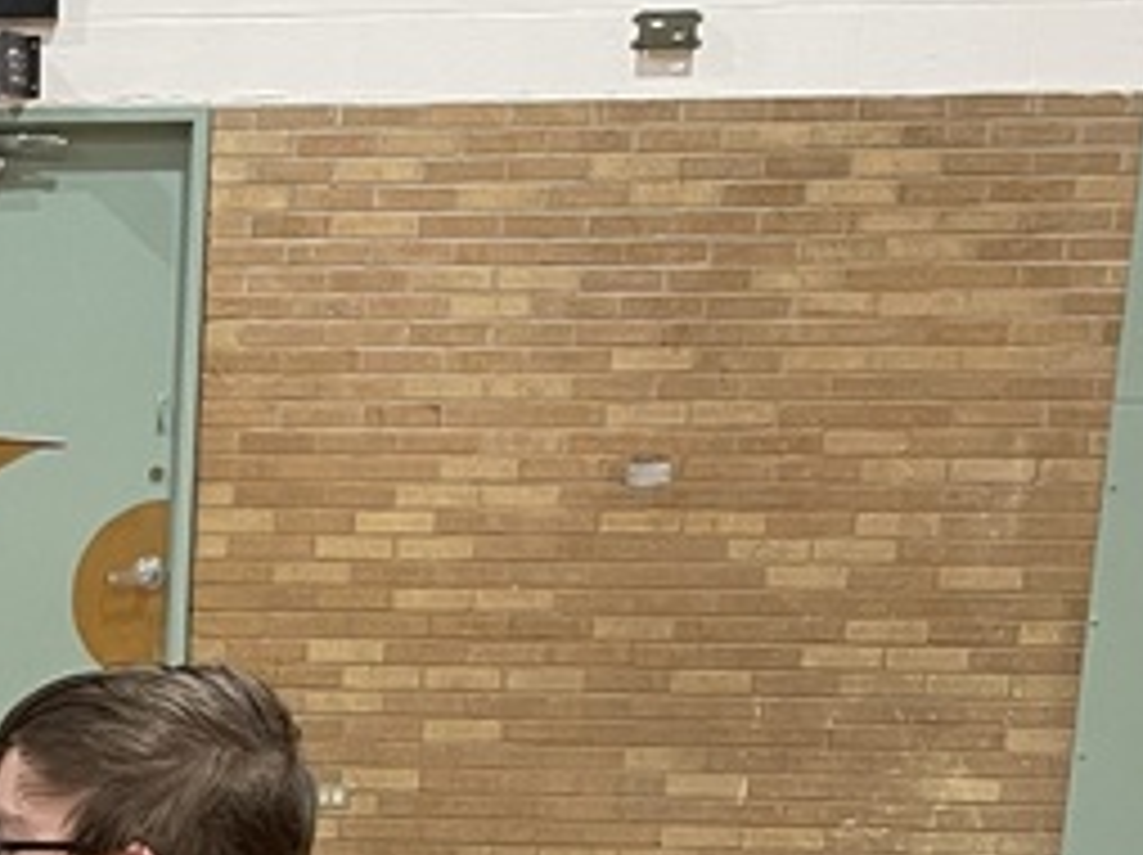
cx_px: -288
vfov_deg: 13.2
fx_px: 3464
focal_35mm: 105
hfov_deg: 17.7
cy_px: 1341
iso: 200
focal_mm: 4.2
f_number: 1.6
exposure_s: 1/60
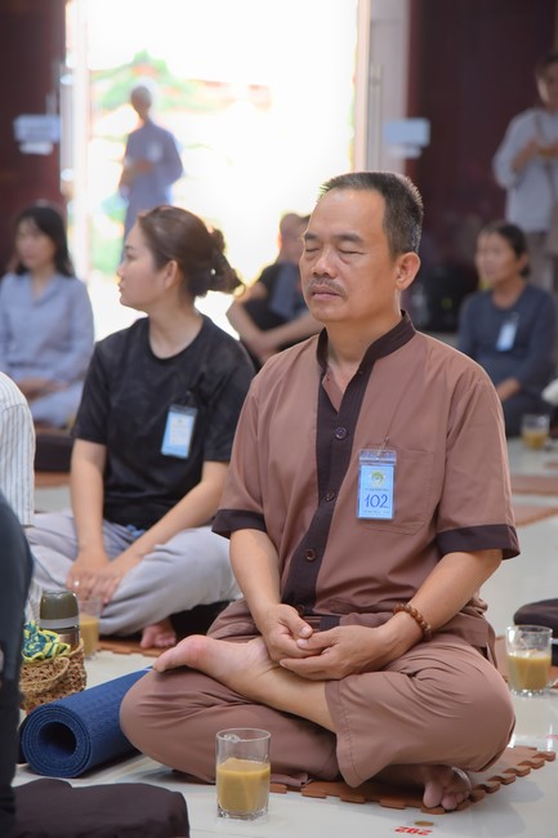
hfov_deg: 11.4
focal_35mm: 120
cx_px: 279
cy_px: 419
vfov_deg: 17.1
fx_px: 2791
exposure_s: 1/100
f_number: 4
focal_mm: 120
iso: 1250
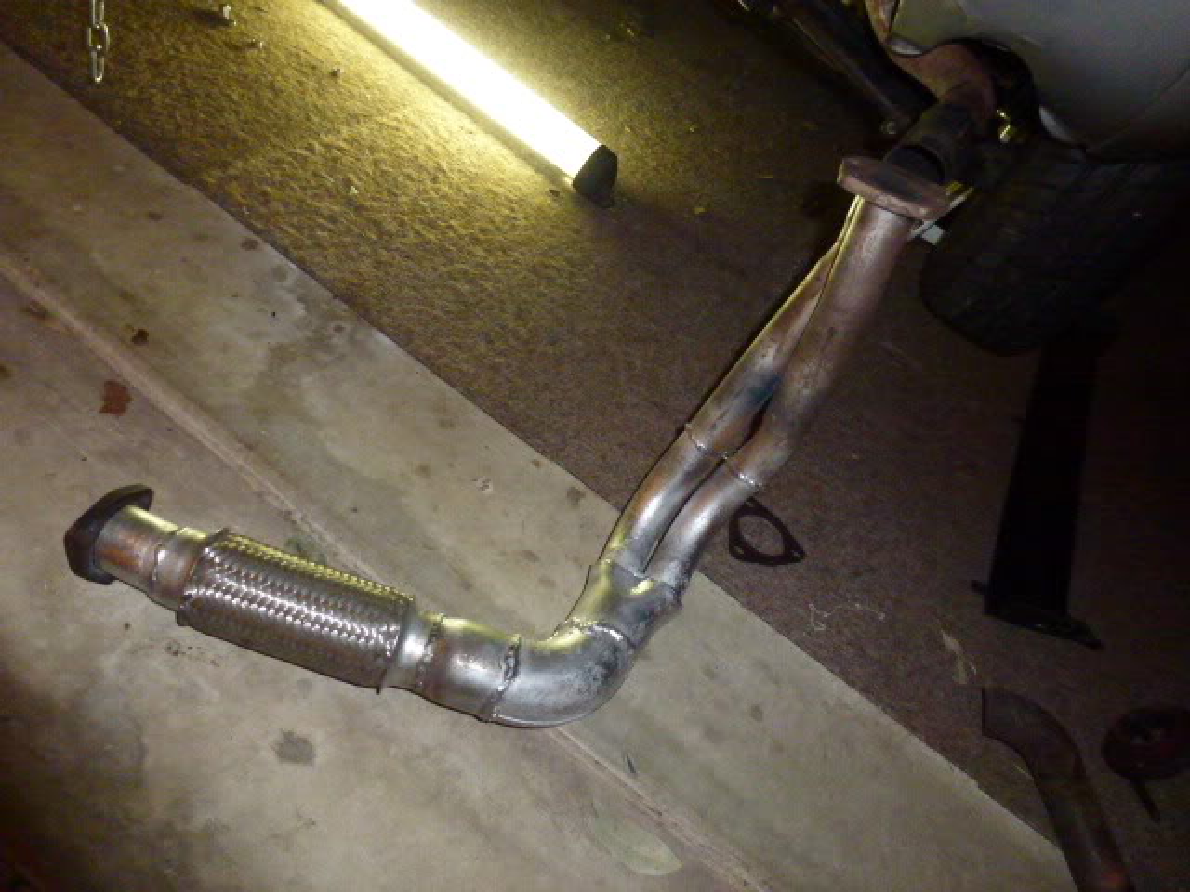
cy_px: 446
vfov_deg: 54.9
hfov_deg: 69.4
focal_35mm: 25
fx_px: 859
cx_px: 595
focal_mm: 4.3
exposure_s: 1/30
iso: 800
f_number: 3.3
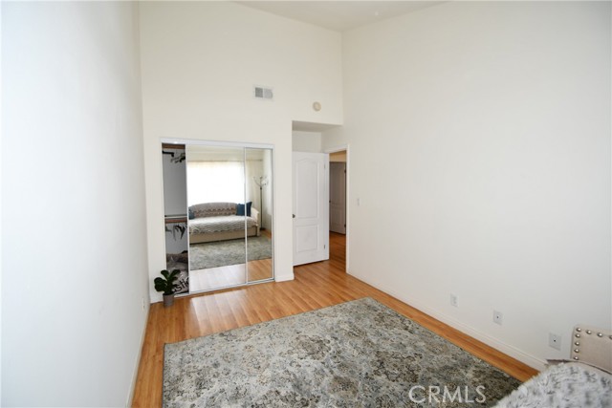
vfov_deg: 77.4
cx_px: 306
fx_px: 255
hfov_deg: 100.4
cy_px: 204
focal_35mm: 15
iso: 250
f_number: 4
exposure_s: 1/60
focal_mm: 10
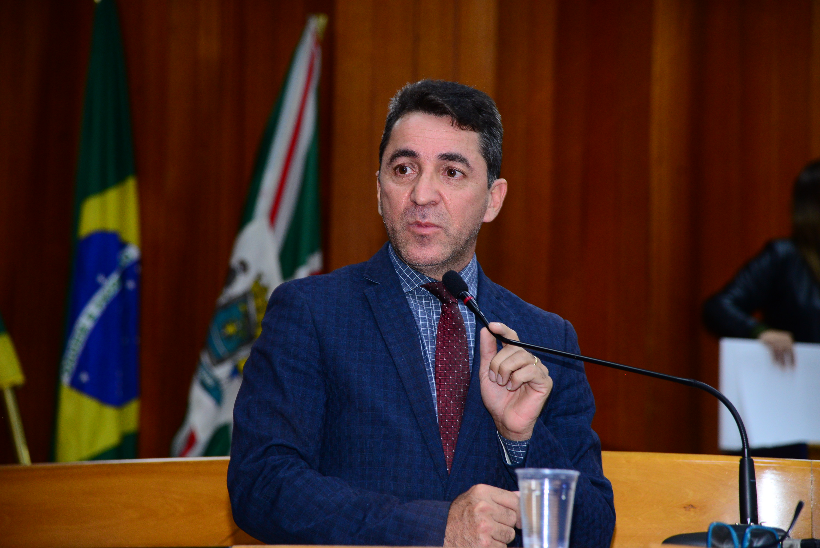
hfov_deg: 18.6
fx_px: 2506
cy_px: 274
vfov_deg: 12.5
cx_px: 410
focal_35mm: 110
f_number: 4.5
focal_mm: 110
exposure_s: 1/80
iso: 1600
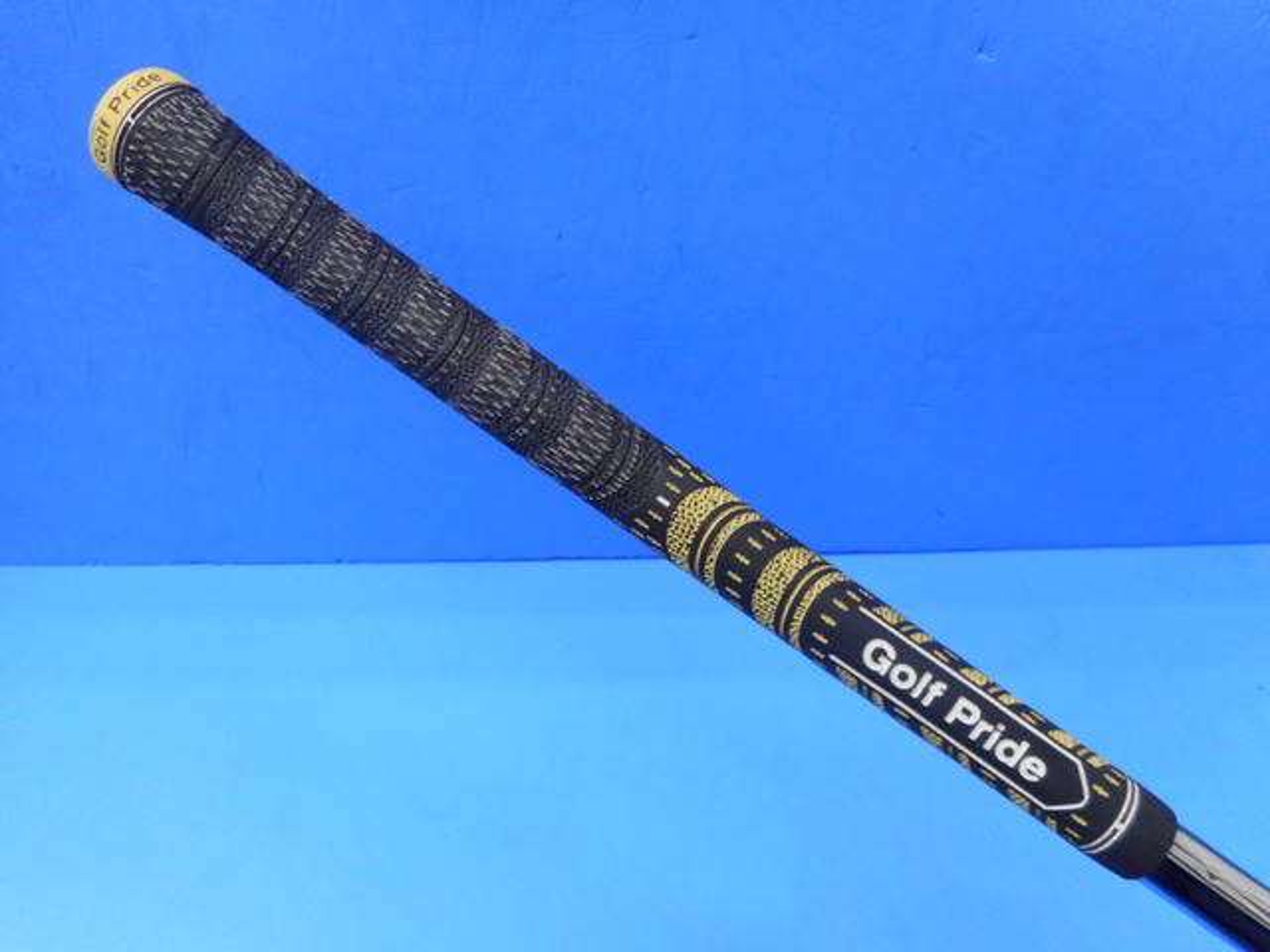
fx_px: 917
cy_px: 476
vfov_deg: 54.9
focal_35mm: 25
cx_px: 635
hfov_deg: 69.4
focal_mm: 4.5
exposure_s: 1/30
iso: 140
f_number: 3.7
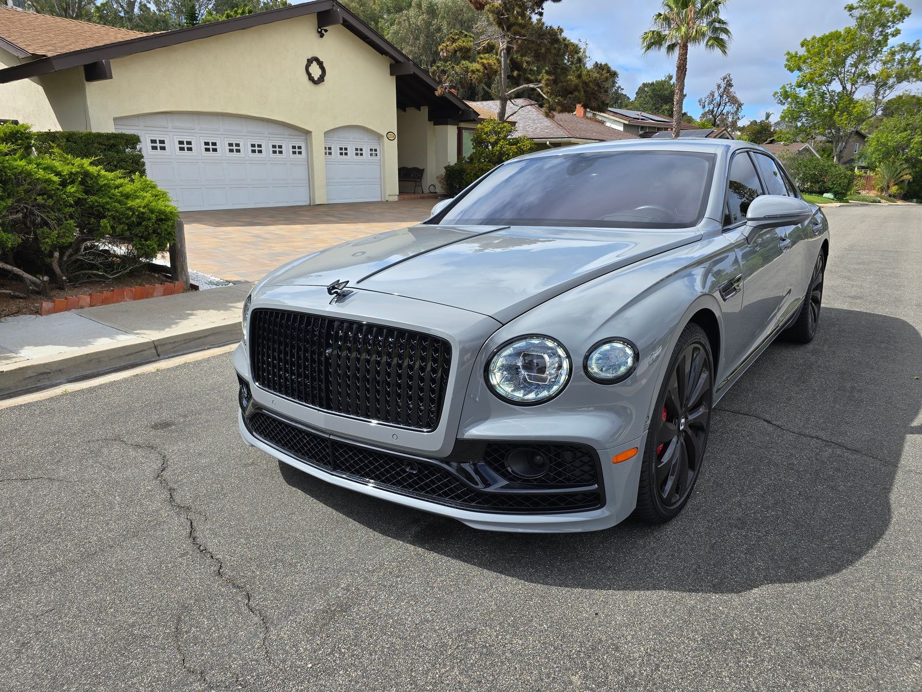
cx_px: 461
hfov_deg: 73.9
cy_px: 346
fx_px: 613
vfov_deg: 58.9
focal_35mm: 23
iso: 12
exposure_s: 1/661
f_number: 1.7
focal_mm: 6.3
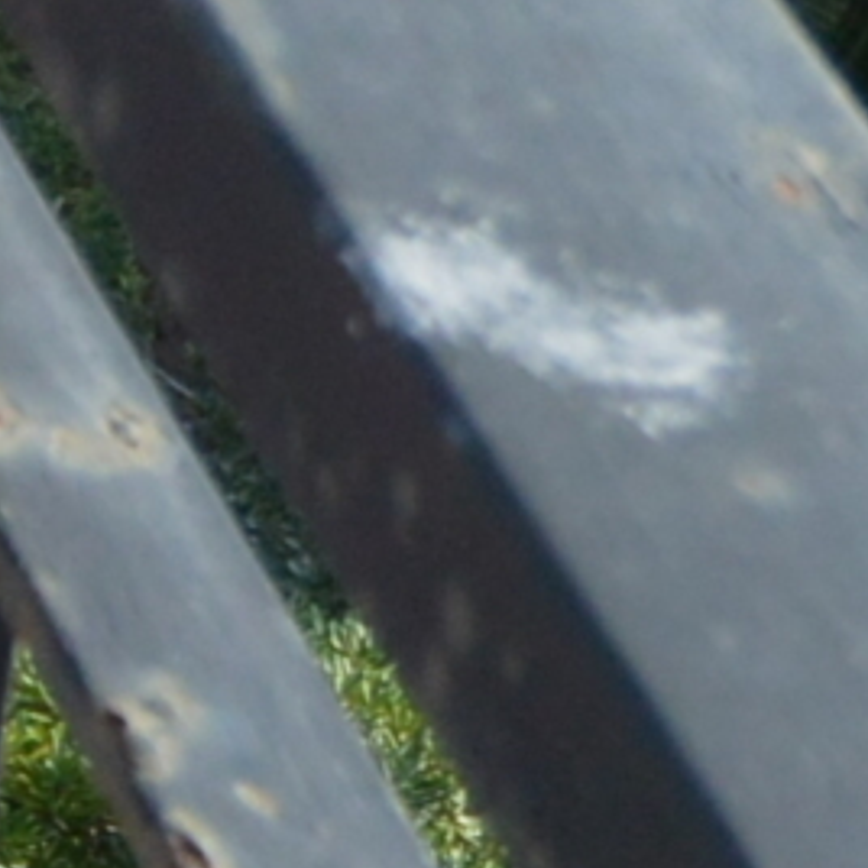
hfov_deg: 5.2
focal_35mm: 284
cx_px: -3083
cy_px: -37
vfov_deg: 6.1
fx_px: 8057
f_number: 5.6
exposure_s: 1/500
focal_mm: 13
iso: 320
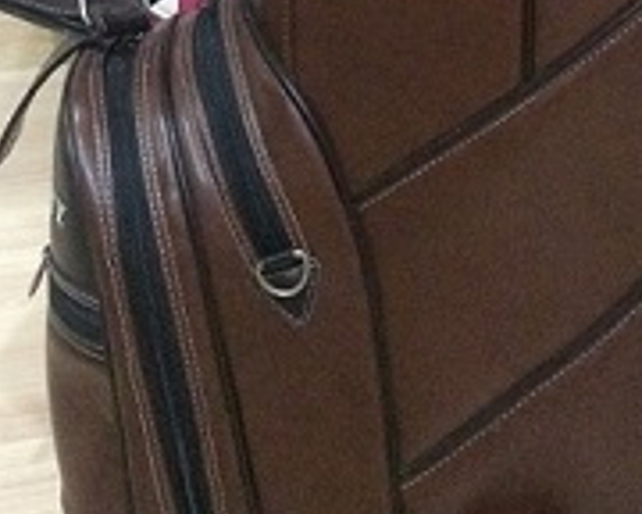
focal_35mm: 88
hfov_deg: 21.5
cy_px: -195
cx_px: 485
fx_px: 1672
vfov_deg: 16.3
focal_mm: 4.15
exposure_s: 1/17
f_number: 2.2
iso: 1250
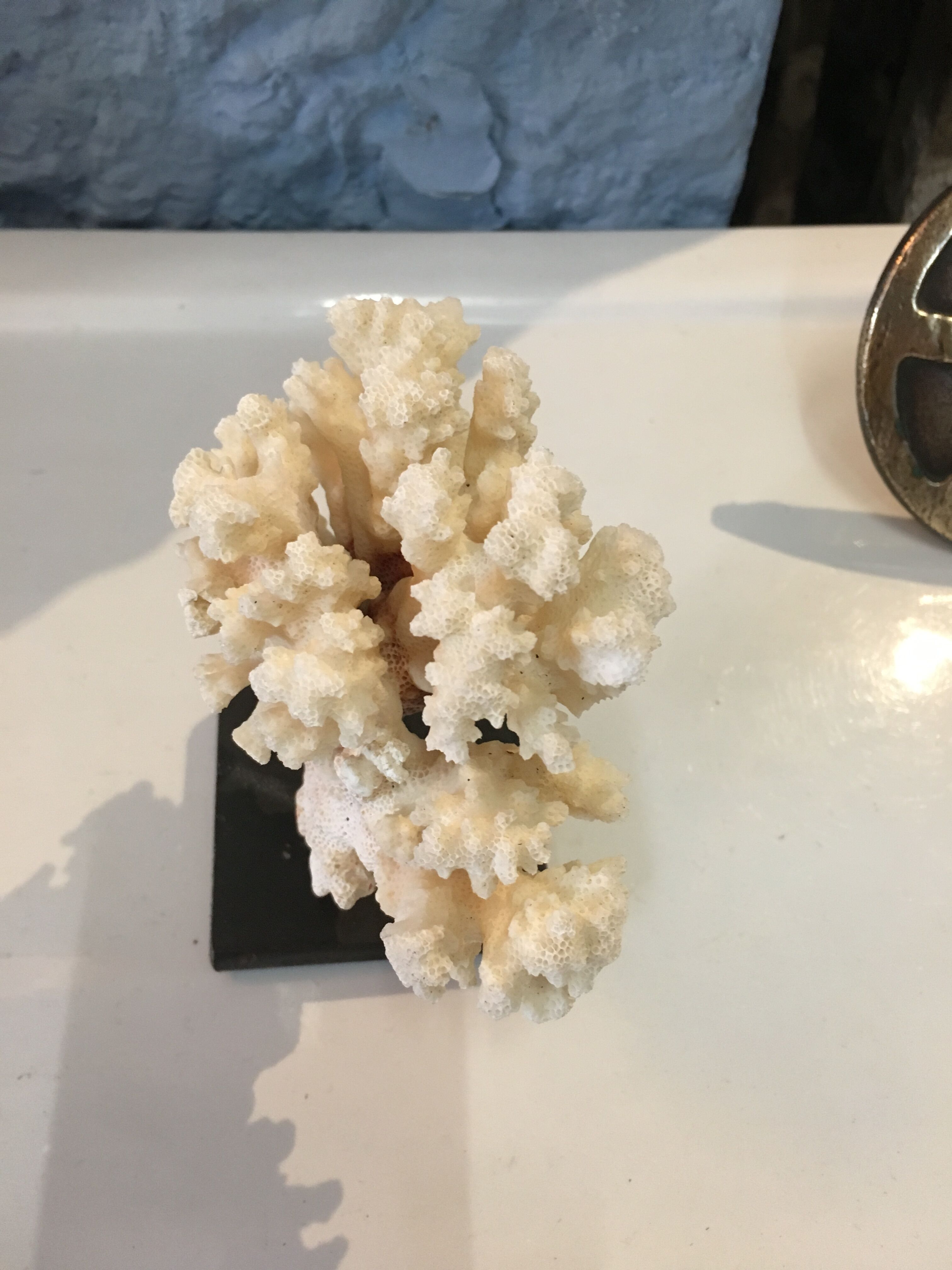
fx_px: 1063
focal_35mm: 29
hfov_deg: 48.2
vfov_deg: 61.7
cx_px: 476
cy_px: 635
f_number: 2.2
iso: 160
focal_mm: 4.15
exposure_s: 1/33
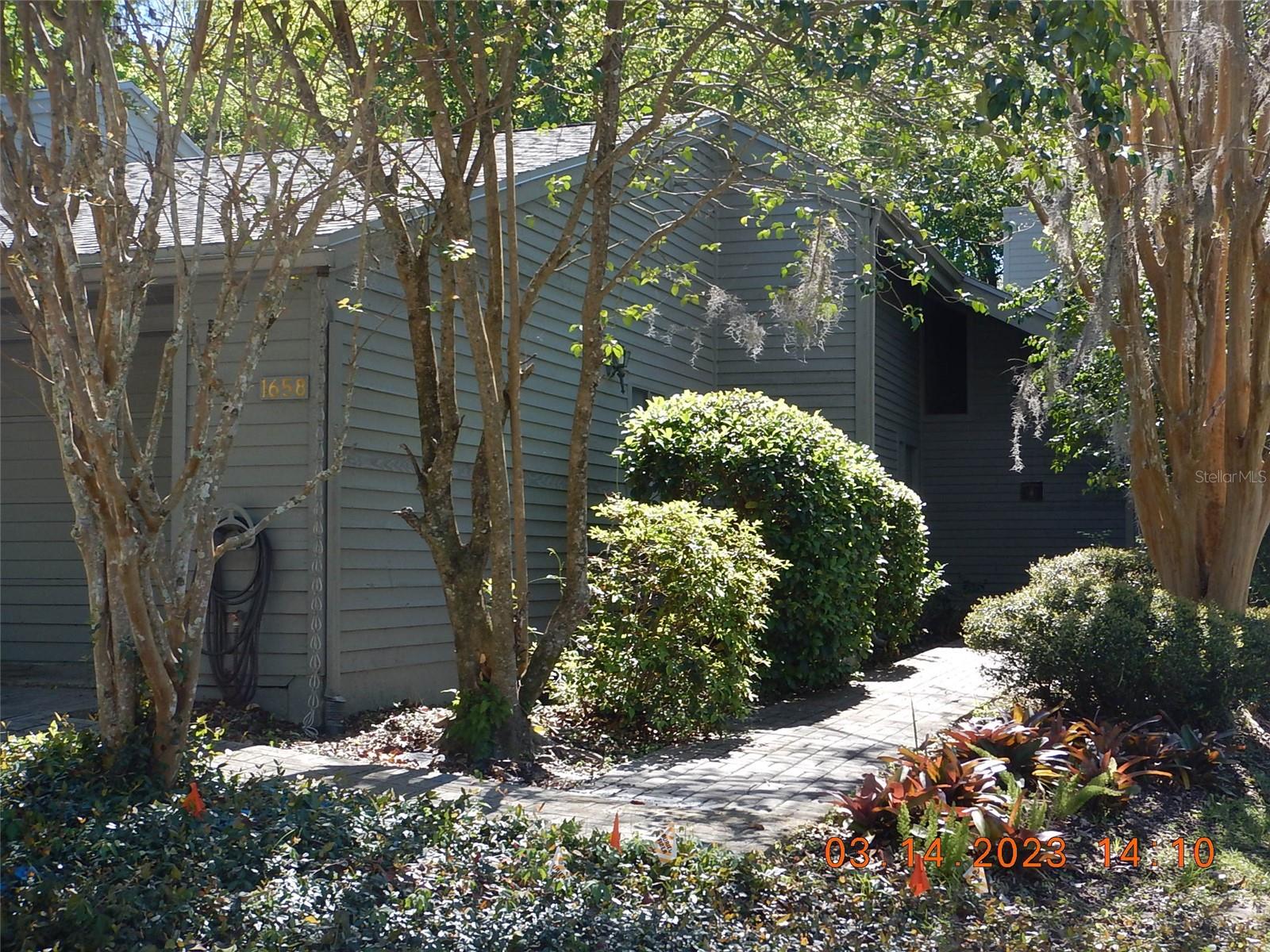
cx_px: 635
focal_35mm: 48
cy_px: 476
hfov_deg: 39.7
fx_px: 1761
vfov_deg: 30.3
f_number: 4.3
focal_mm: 8.5
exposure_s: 1/200
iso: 125
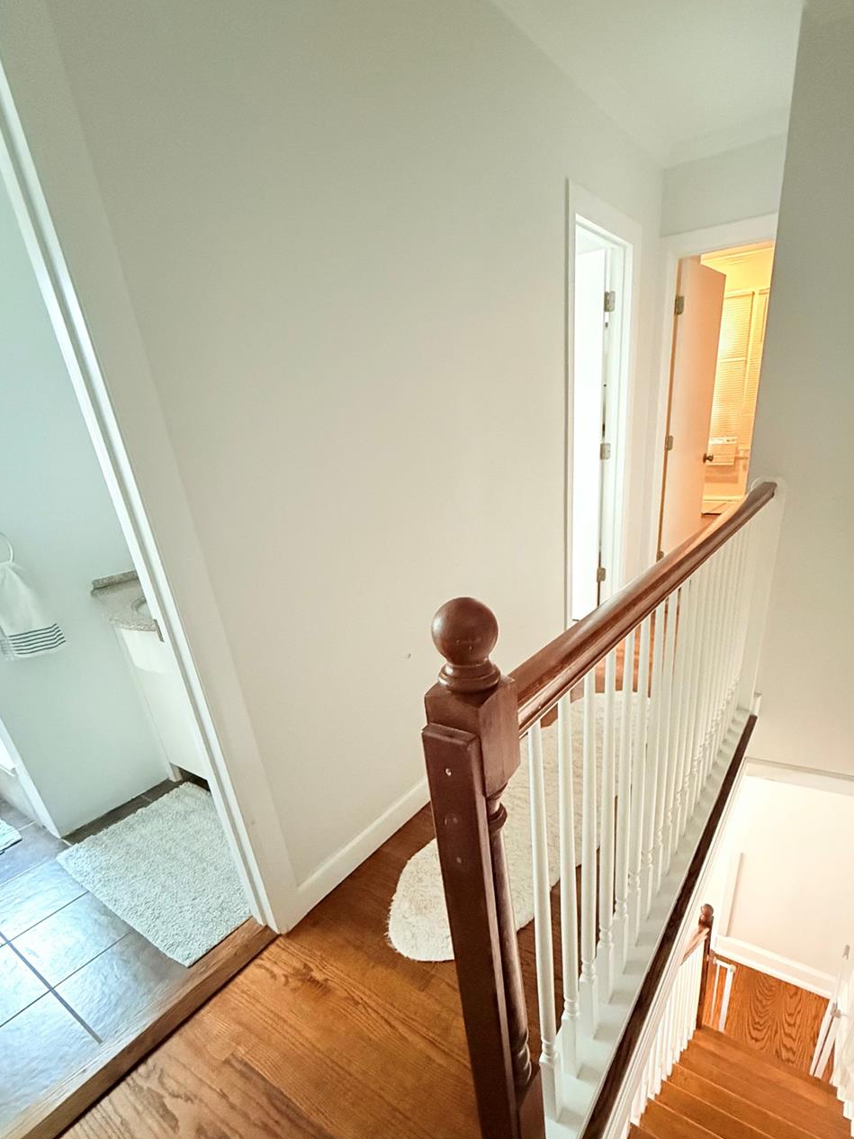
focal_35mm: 17
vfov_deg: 90.0
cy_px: 675
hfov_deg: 74.4
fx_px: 559
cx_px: 482
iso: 1250
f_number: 2.2
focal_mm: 2.22
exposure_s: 1/60
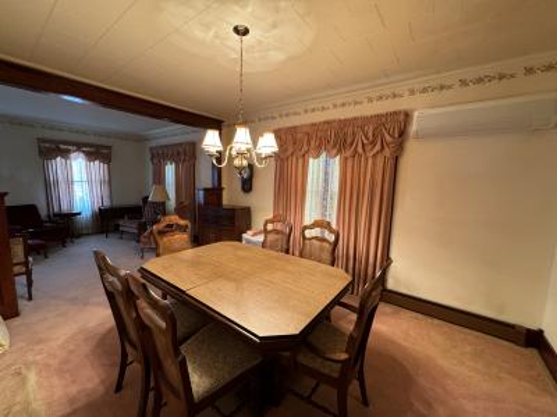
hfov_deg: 102.1
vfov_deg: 85.7
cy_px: 208
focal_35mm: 14
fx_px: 225
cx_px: 278
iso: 500
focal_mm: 2.22
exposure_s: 1/60
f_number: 2.2
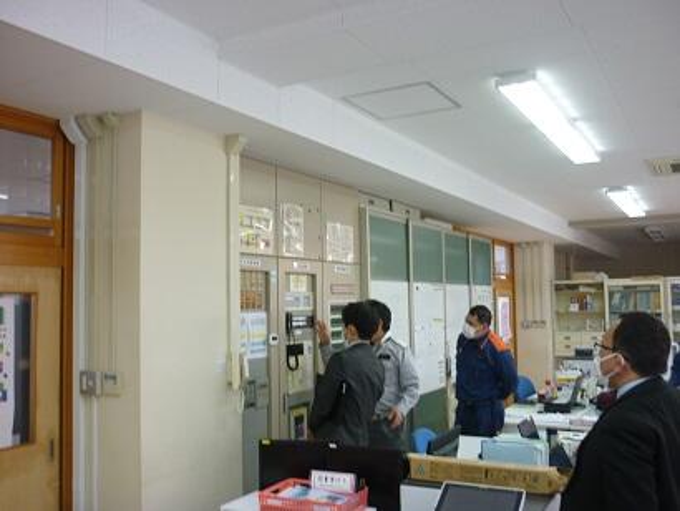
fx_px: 649
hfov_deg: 55.3
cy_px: 256
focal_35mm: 33
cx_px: 340
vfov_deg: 43.0
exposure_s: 1/40
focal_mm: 5.5
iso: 80
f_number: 2.8
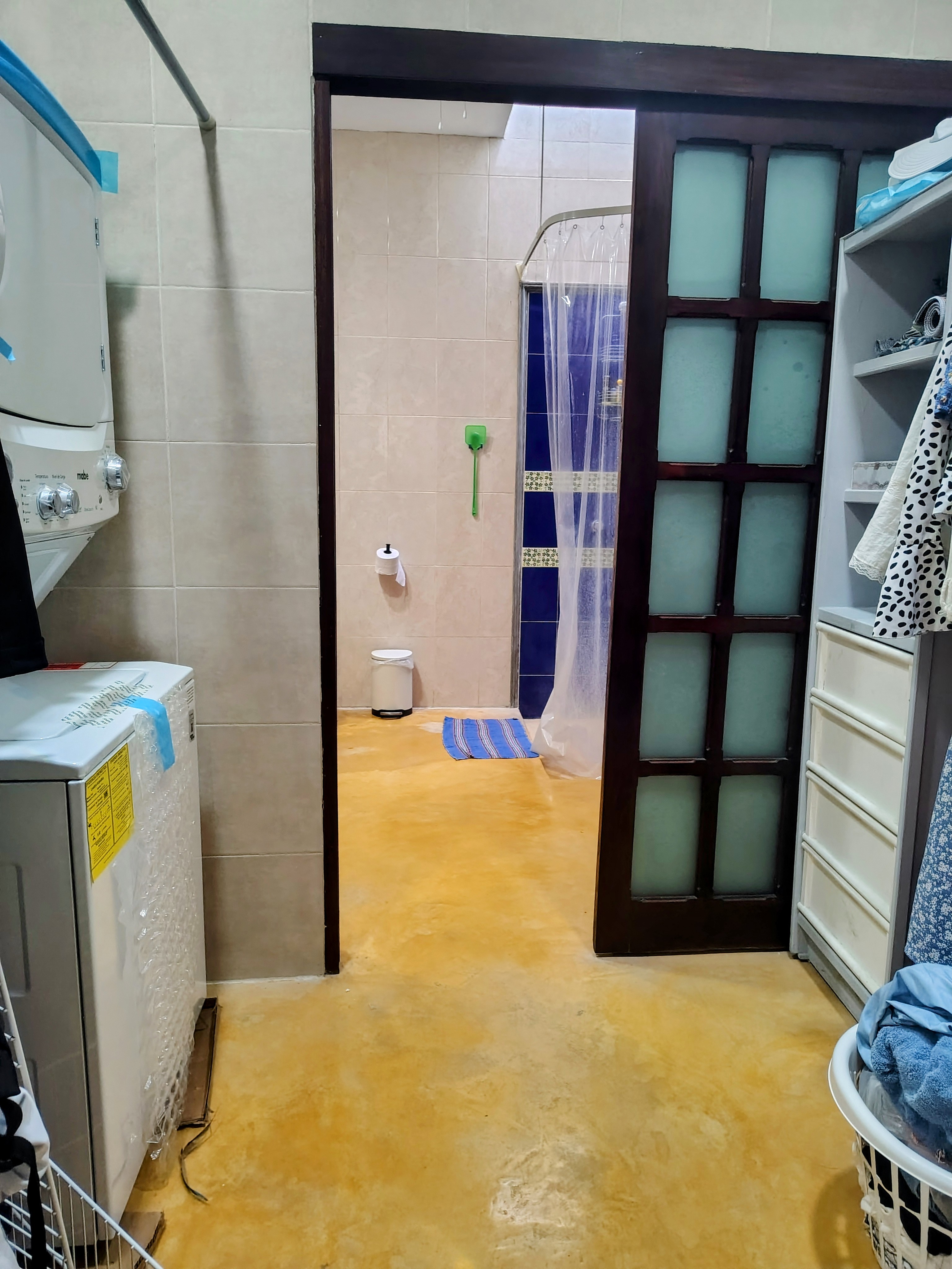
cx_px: 476
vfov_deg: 71.6
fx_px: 880
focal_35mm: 24
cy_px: 634
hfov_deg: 56.8
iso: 1647
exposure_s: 1/33.3
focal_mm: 5.56
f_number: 1.8
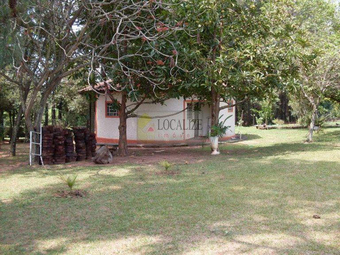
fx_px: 373
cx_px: 170
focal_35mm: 38
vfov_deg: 37.7
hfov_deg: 49.0
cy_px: 128
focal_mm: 6.3
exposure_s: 1/350
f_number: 2.8
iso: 80
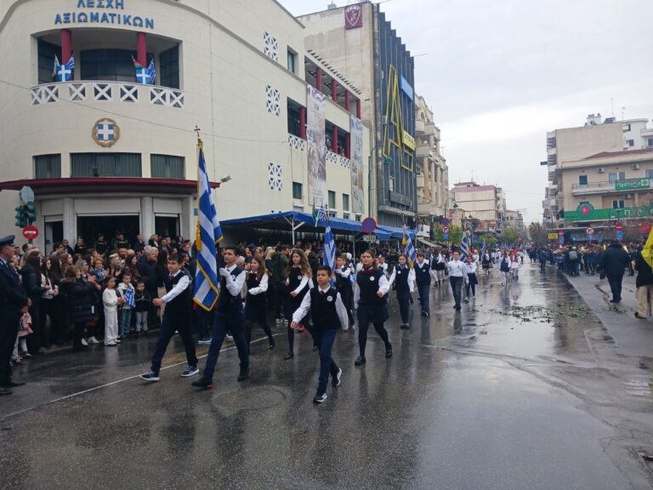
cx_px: 326
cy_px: 245
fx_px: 509
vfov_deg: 51.4
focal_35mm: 27
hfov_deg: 65.3
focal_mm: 4
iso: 20
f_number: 1.8
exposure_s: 1/100
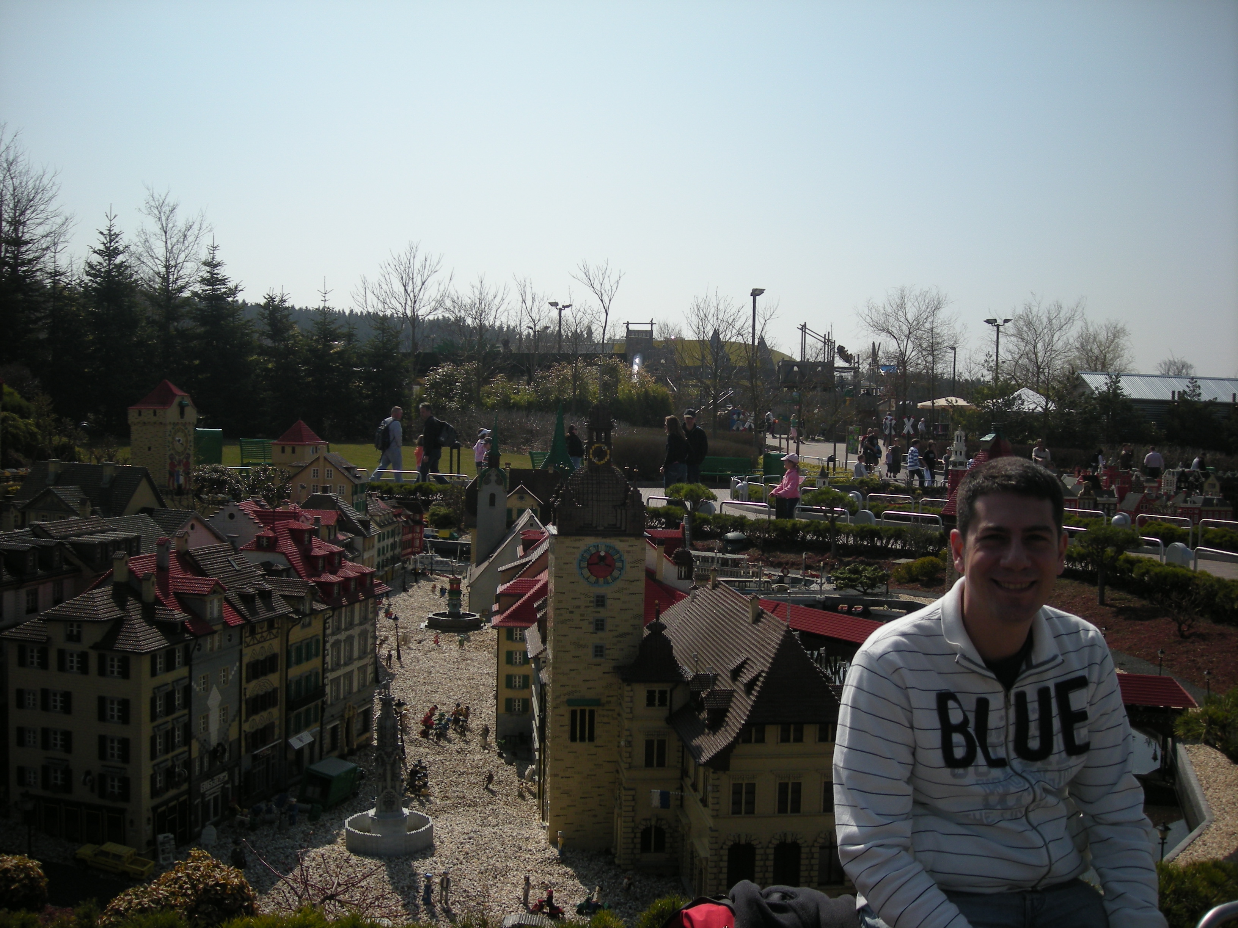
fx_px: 1252
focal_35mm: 35
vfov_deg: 40.7
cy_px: 464
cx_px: 619
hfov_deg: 52.6
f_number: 5.7
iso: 64
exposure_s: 1/567
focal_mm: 5.7
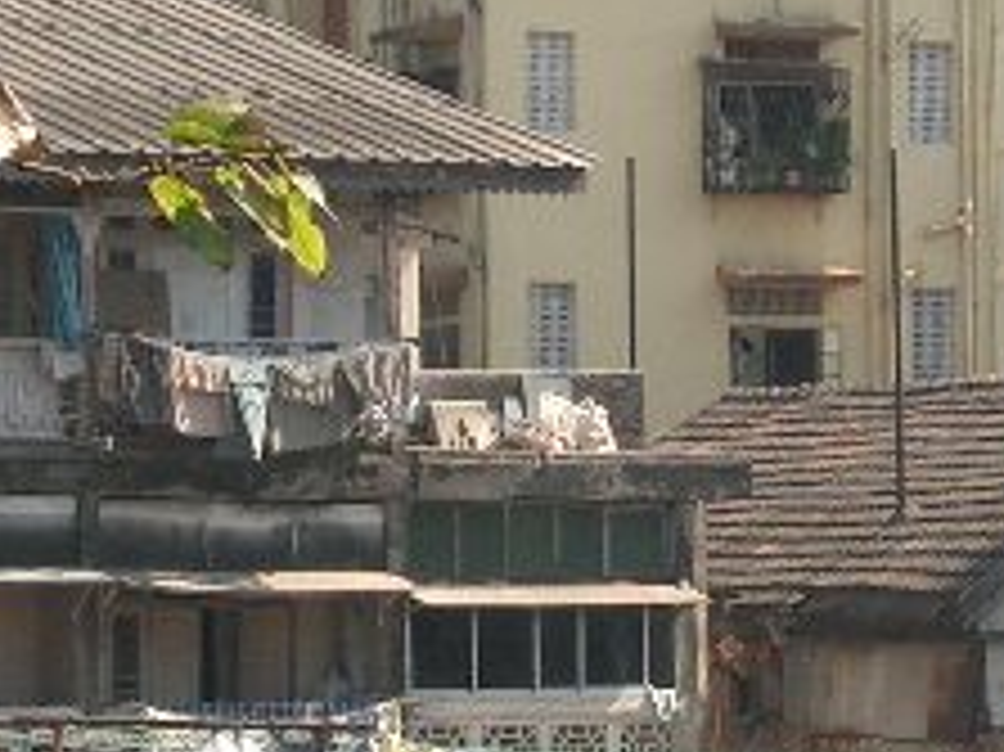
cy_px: 410
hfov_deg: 7.8
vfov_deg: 5.9
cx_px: 783
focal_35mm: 253
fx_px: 7334
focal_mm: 14.6
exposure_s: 1/320
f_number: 4.4
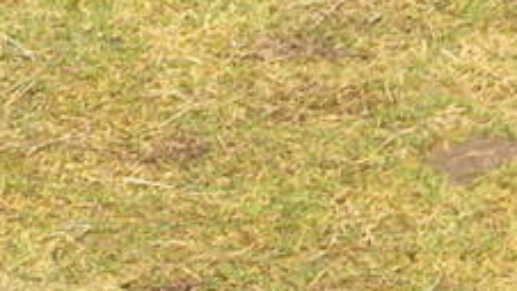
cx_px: -316
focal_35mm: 917
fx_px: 12568
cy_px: 1001
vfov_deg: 1.3
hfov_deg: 2.4
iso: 86
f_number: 5.1
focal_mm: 21
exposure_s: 1/396
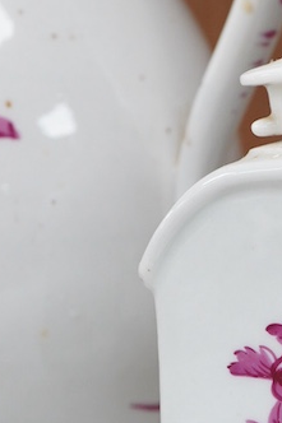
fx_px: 1435
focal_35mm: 122
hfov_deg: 11.0
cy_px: 347
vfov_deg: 16.7
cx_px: 364
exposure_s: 1/125
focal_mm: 30
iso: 1250
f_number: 9
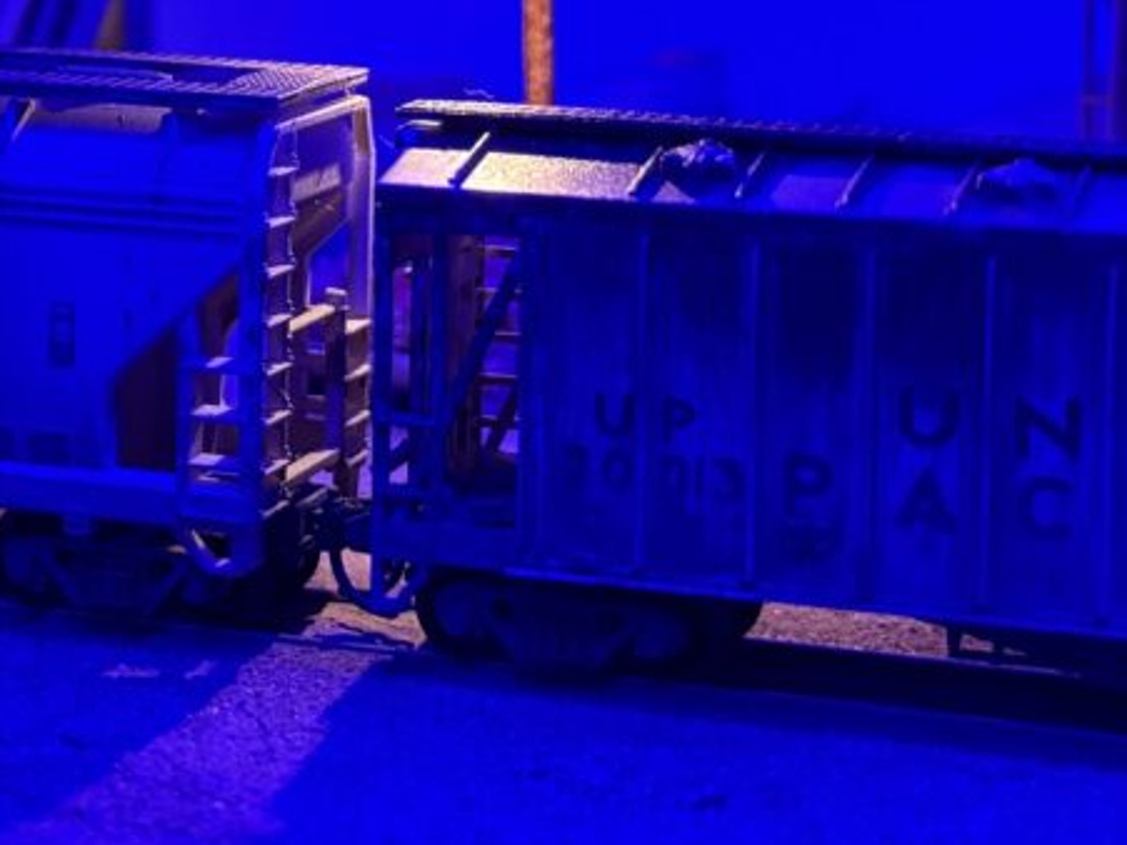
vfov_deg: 13.5
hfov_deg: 17.7
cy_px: 155
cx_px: 75
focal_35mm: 109
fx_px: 3548
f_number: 1.78
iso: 500
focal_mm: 6.76
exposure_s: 1/29
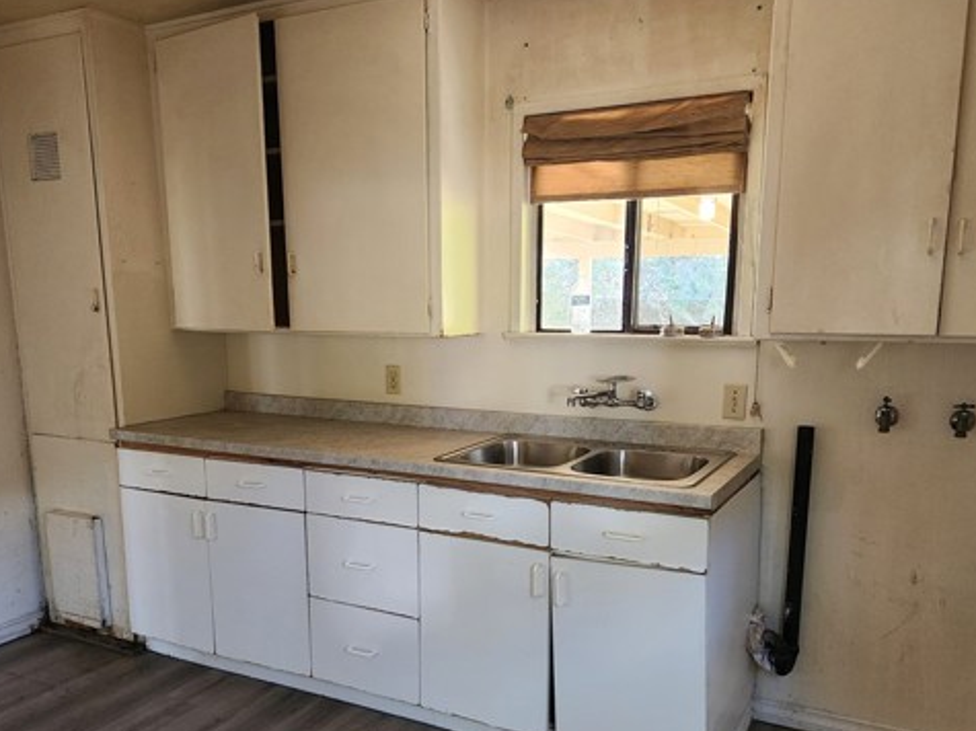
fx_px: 874
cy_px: 464
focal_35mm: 31
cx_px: 448
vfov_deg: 45.0
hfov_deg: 58.3
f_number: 1.8
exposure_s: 1/120
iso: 640
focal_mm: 5.4
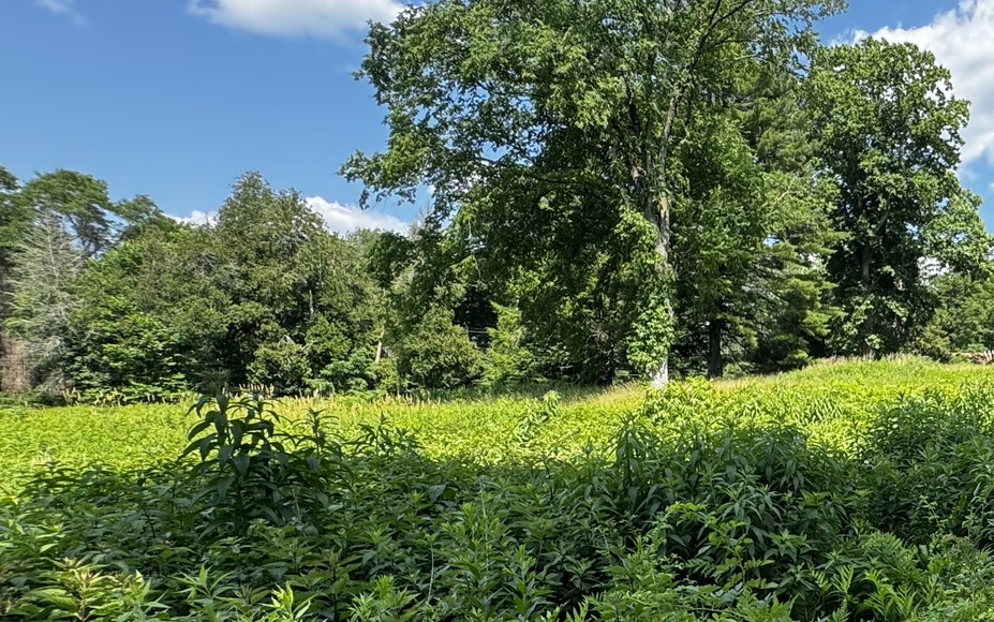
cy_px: 446
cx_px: 984
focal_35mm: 32
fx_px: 867
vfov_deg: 38.7
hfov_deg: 49.3
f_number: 2.2
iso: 40
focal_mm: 2.22
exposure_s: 1/412
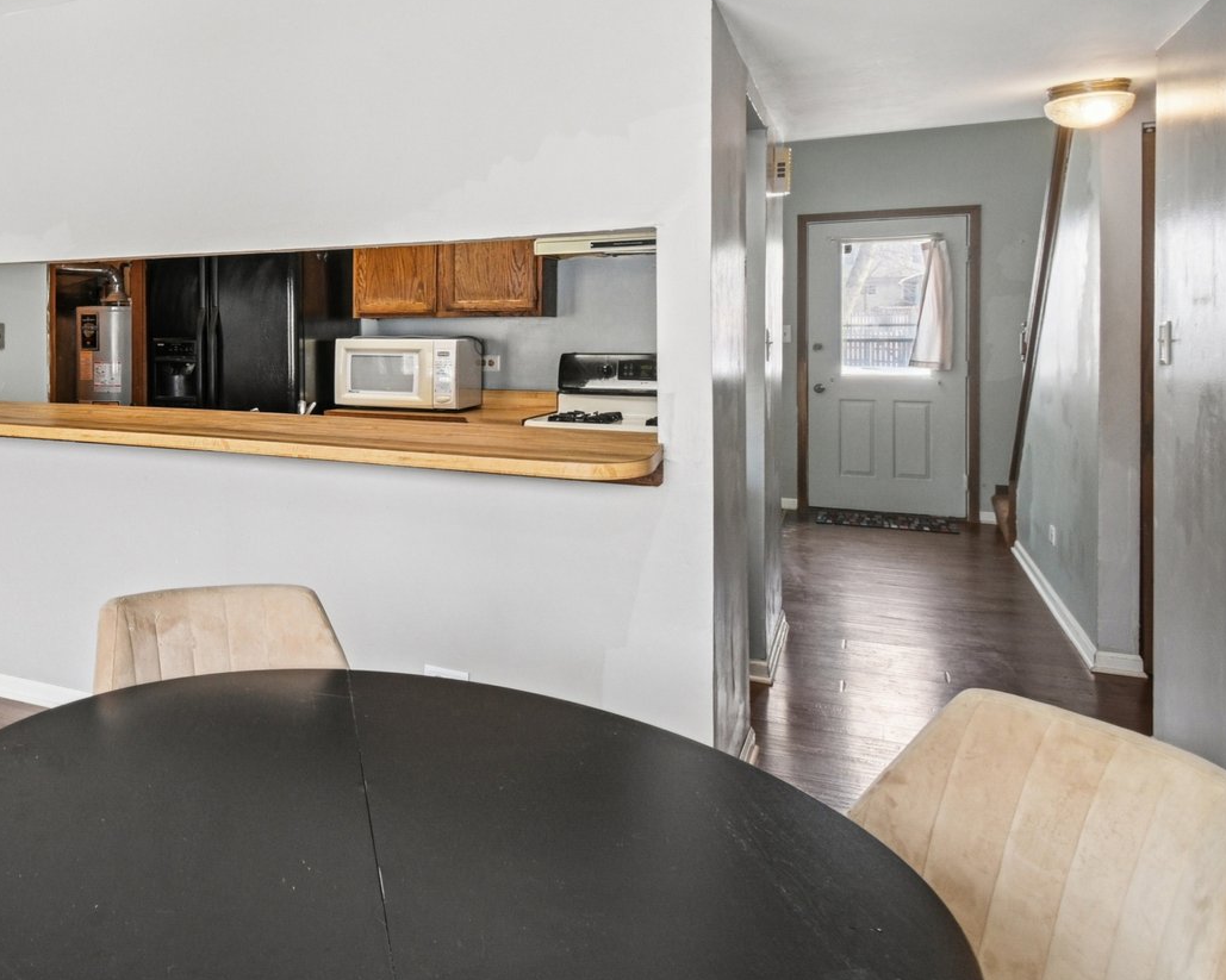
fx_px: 1016
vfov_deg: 50.9
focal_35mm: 28
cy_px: 355
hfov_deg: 56.0
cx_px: 183
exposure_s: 1/15
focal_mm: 10
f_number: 8
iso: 280
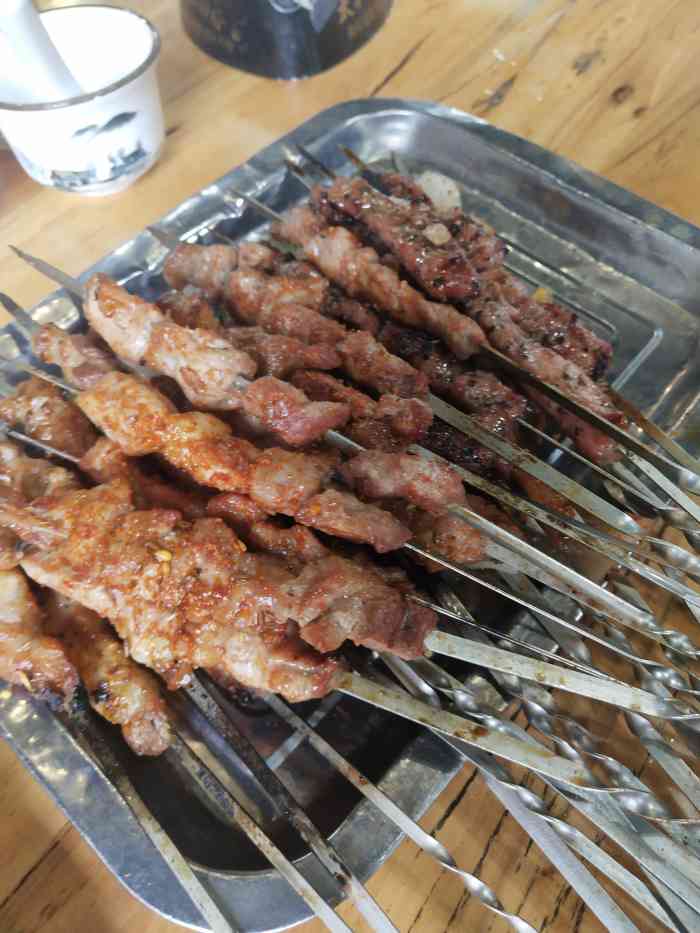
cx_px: 350
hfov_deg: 46.8
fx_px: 809
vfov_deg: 60.0
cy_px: 466
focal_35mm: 30
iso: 199
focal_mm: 3.95
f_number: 1.8
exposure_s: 1/50
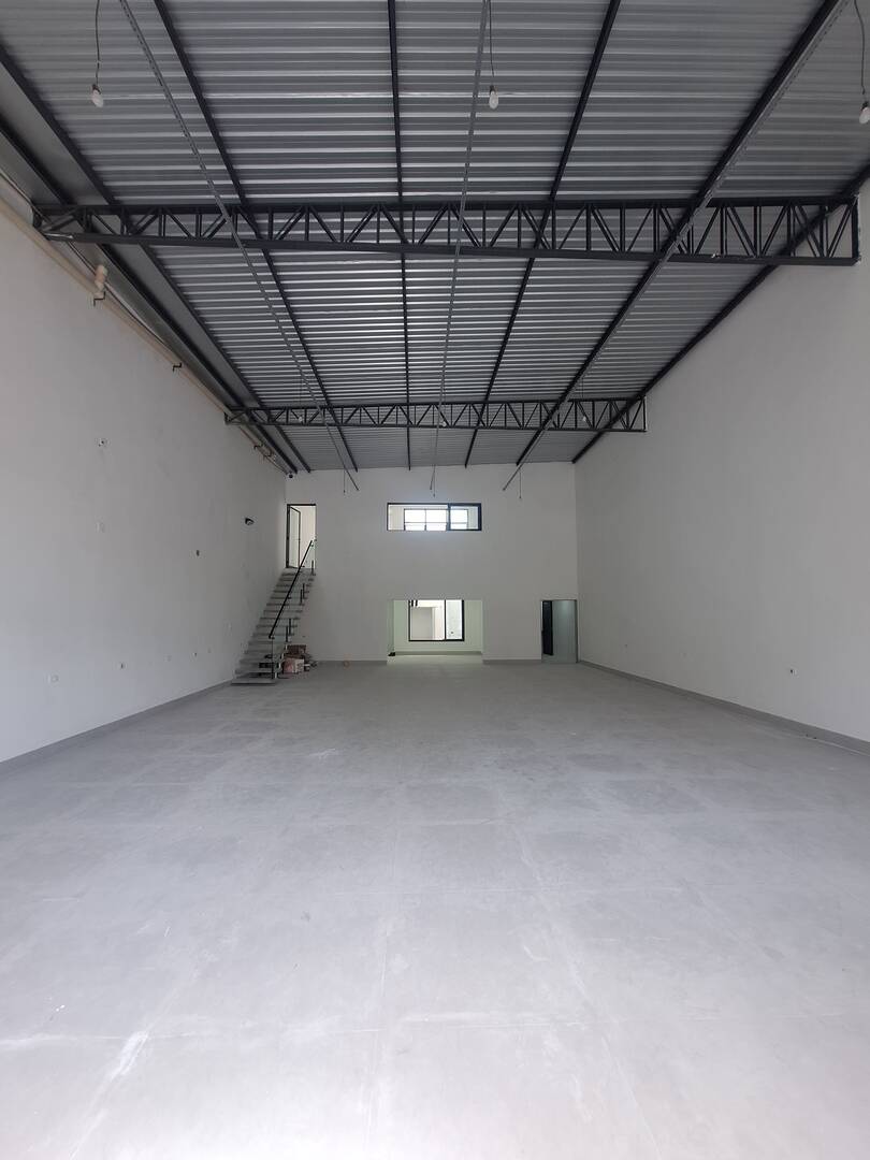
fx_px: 436
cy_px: 580
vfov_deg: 106.2
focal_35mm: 13
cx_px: 435
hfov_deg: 89.9
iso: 40
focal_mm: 1.74
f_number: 2.2
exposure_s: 1/60
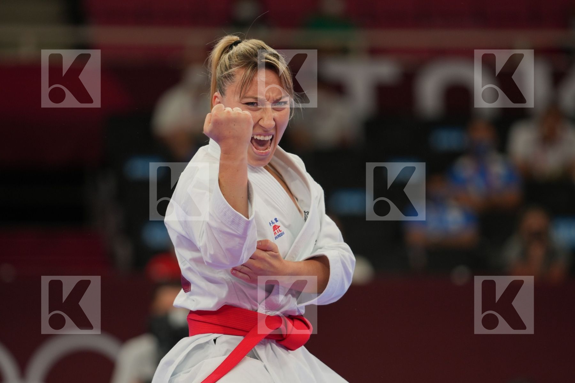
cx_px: 288
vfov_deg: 4.6
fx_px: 4791
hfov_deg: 6.9
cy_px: 192
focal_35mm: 300
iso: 250
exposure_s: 1/500
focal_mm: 200
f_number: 2.8
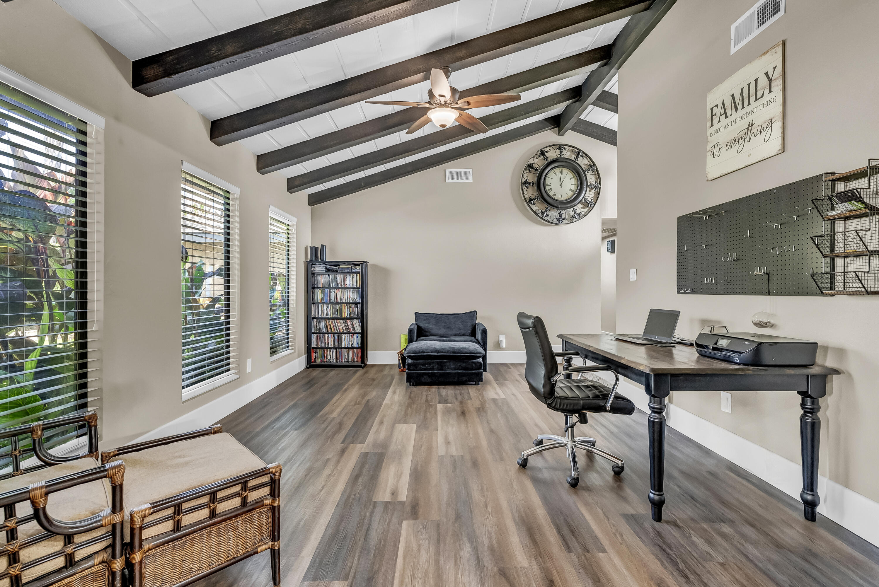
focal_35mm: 16
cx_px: 440
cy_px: 294
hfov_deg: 96.7
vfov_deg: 73.8
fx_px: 391
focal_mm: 16
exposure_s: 1/20
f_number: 10
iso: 1600
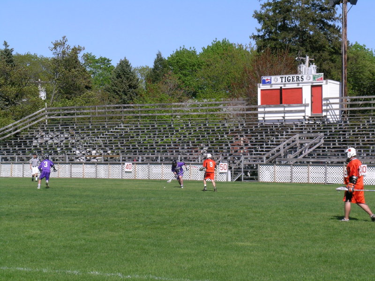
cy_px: 140
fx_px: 1257
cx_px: 188
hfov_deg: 17.0
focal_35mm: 116
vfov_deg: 12.8
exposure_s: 1/180
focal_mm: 24
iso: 50
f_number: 7.3
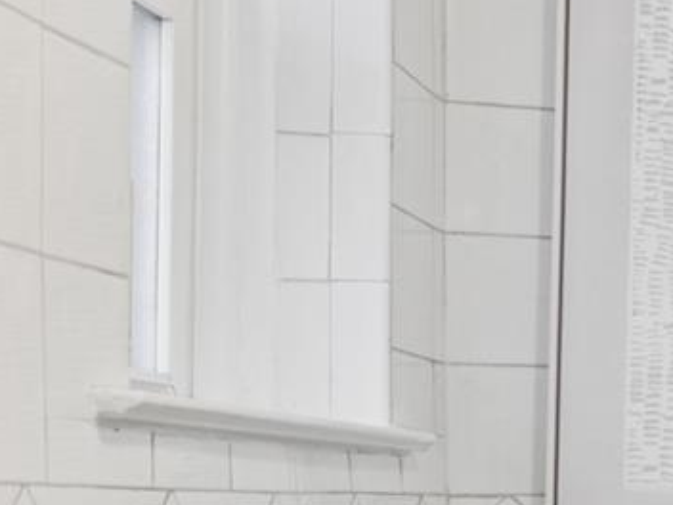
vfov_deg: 17.1
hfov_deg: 13.7
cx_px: 1734
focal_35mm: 84
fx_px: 1633
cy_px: 540
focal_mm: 15
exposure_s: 1/20
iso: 640
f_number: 14
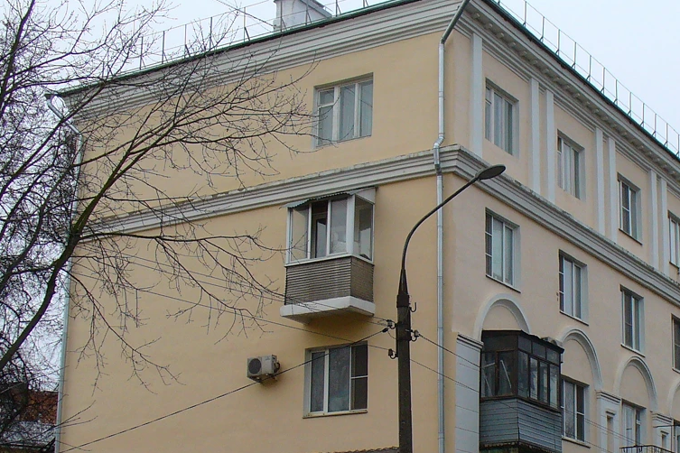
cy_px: 368
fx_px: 1379
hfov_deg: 27.4
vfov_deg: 18.5
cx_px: 490
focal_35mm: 73
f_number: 2.8
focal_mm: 6.1
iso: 80
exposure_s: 1/125
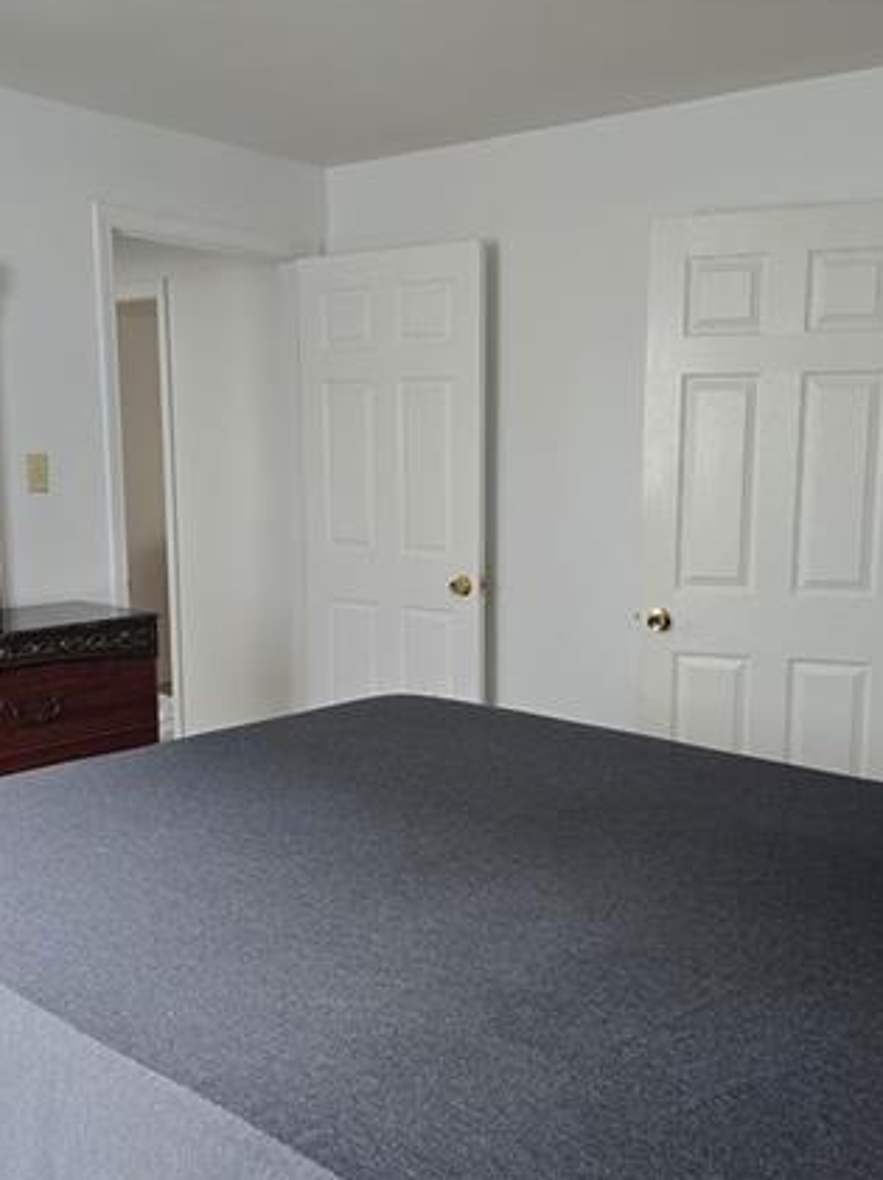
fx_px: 1192
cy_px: 653
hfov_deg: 40.6
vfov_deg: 52.6
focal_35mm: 35
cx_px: 491
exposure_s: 1/120
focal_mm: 6.3
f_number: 1.7
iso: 250
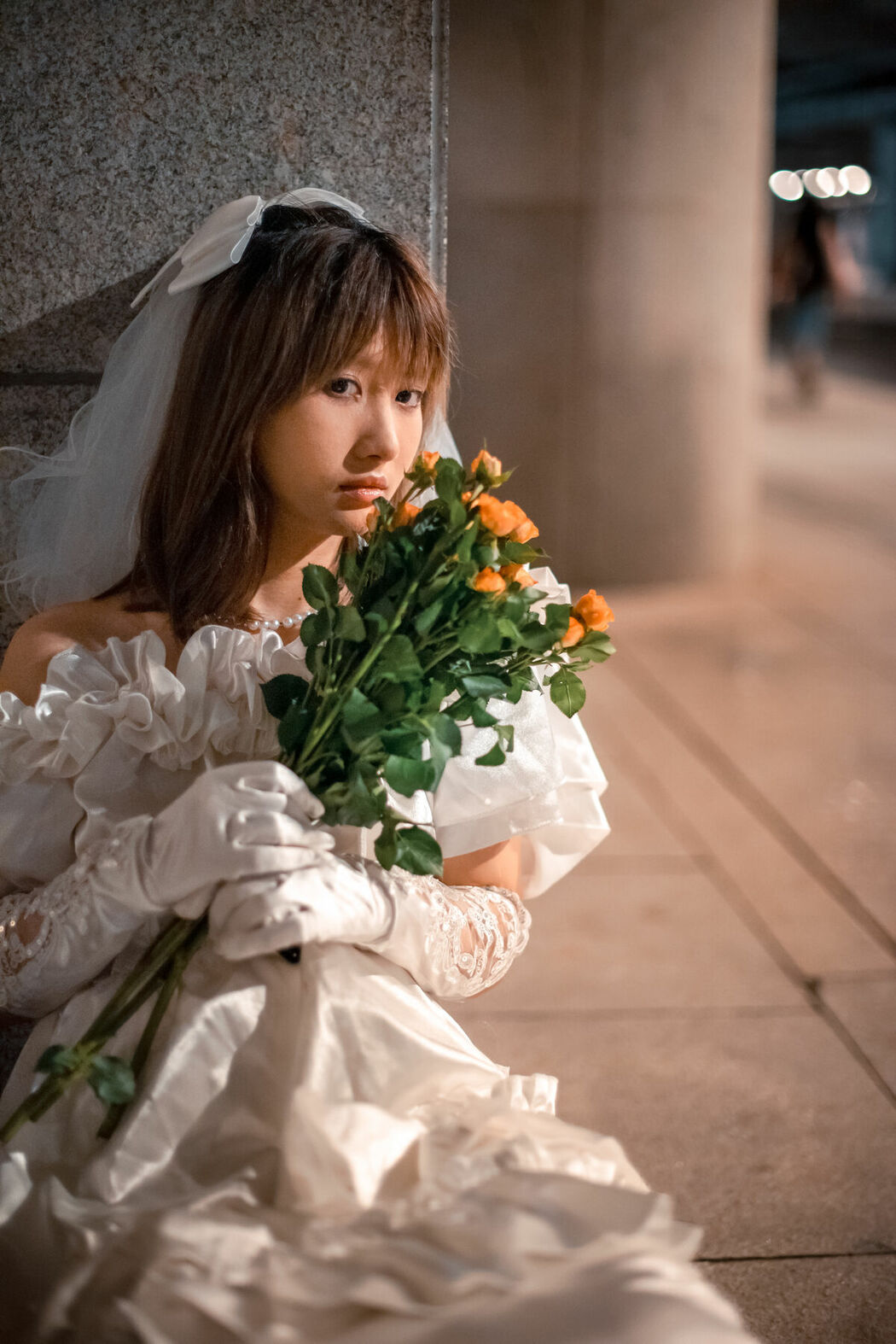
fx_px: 1866
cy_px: 672
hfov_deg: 27.0
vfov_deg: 39.6
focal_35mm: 50
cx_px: 448
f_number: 1.4
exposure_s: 1/640
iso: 2000
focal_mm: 50
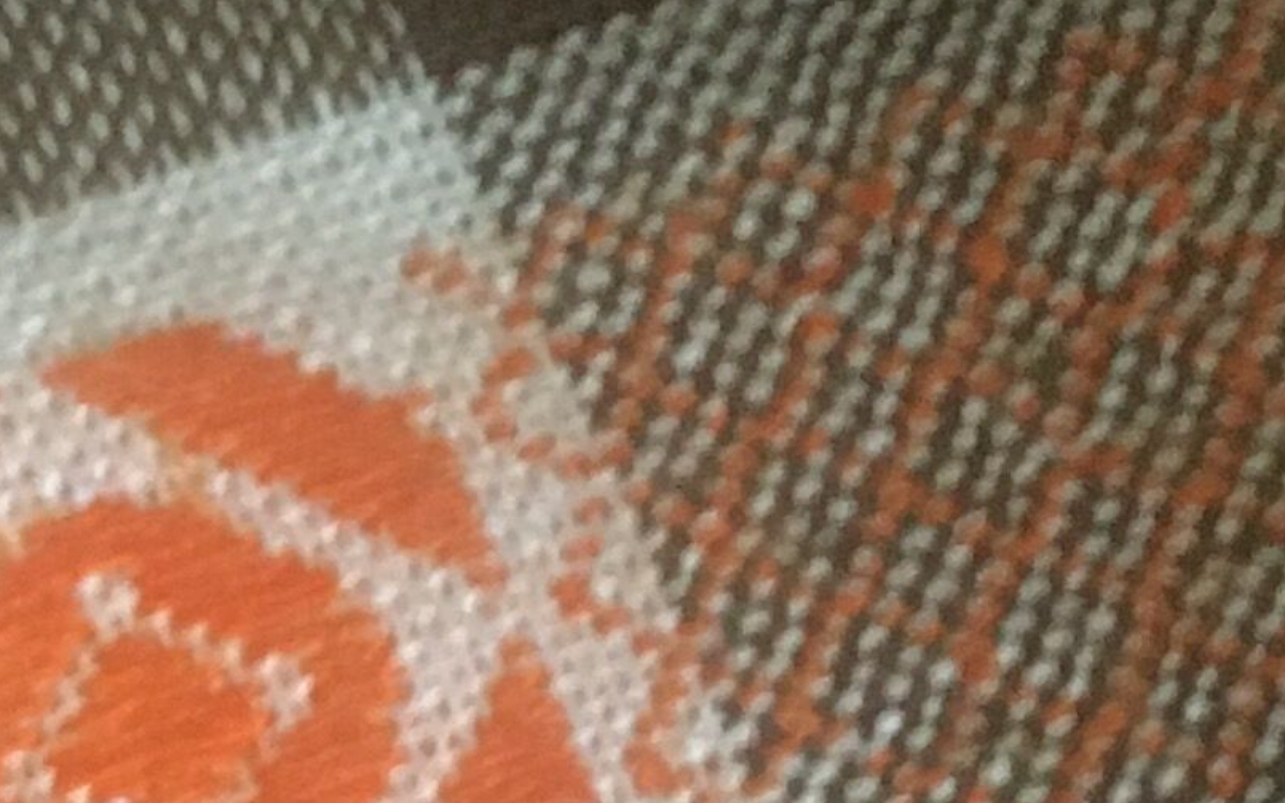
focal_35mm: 154
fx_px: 5393
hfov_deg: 12.8
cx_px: -685
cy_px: 1935
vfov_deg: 7.9
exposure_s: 1/17
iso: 400
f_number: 2.2
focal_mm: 4.15
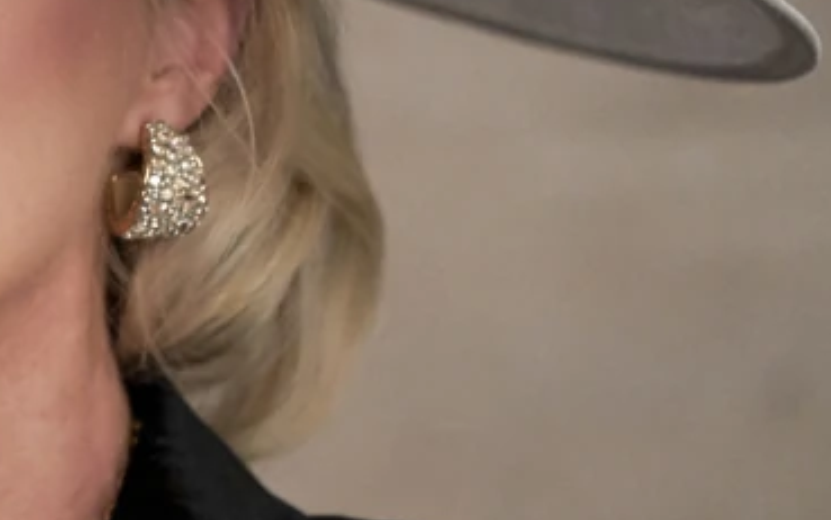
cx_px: -358
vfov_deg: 2.0
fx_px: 15022
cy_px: 110
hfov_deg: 3.2
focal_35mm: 663
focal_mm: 200
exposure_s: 1/200
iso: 5000
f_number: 2.8
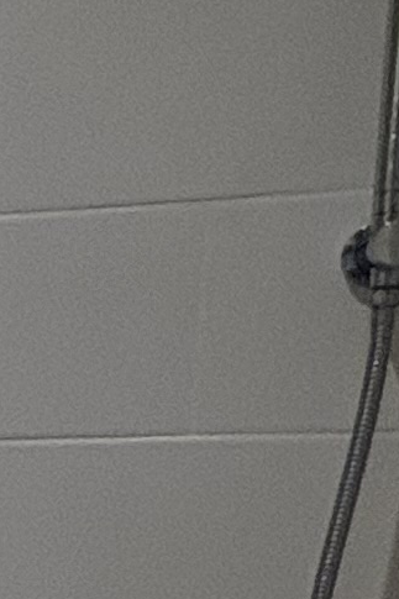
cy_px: 735
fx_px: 2013
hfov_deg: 7.4
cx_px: -1267
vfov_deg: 16.2
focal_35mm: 121
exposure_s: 1/50
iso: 160
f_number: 2.2
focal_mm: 2.22
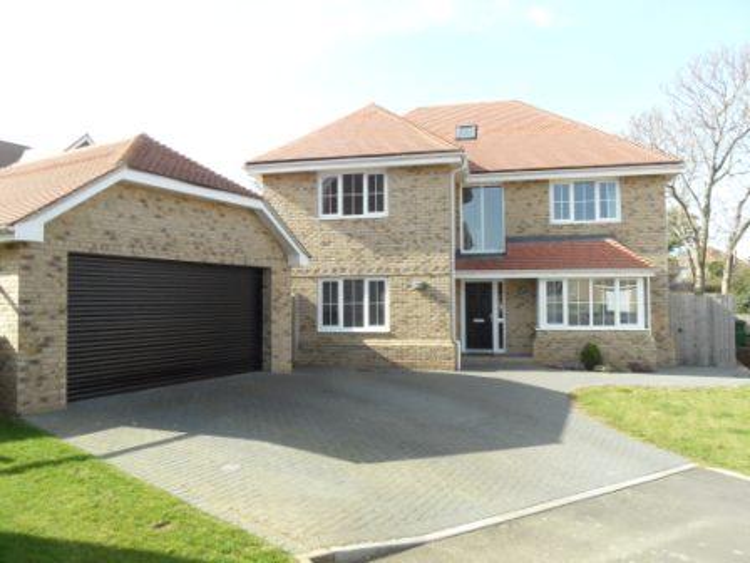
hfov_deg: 71.6
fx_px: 520
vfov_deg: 56.8
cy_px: 282
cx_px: 375
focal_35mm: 24
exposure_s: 1/350
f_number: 4.6
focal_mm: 3.9
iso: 160
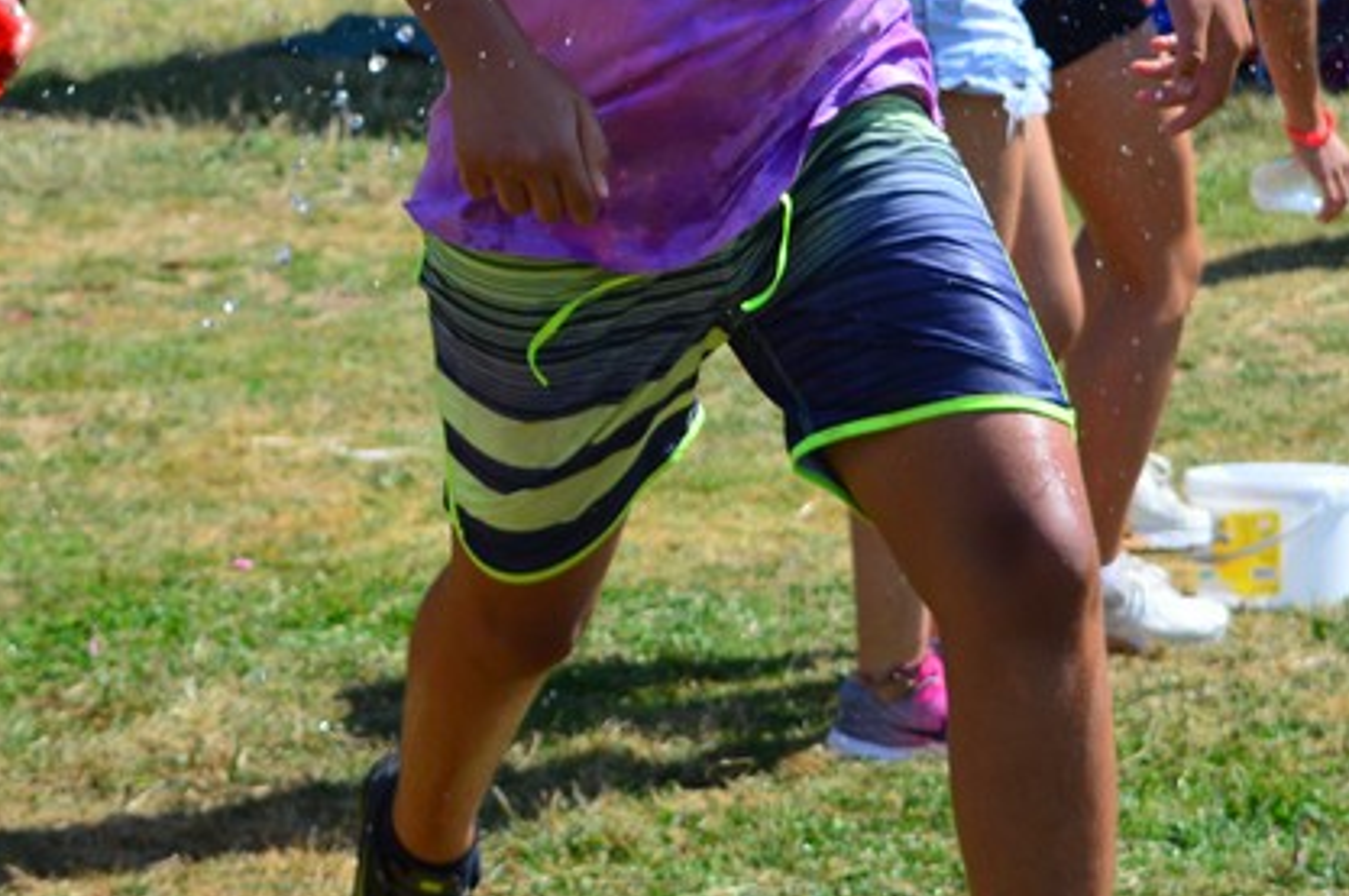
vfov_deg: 7.7
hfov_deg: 11.6
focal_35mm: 177
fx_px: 6625
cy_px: -176
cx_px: 550
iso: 200
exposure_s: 1/1000
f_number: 5.3
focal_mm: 48
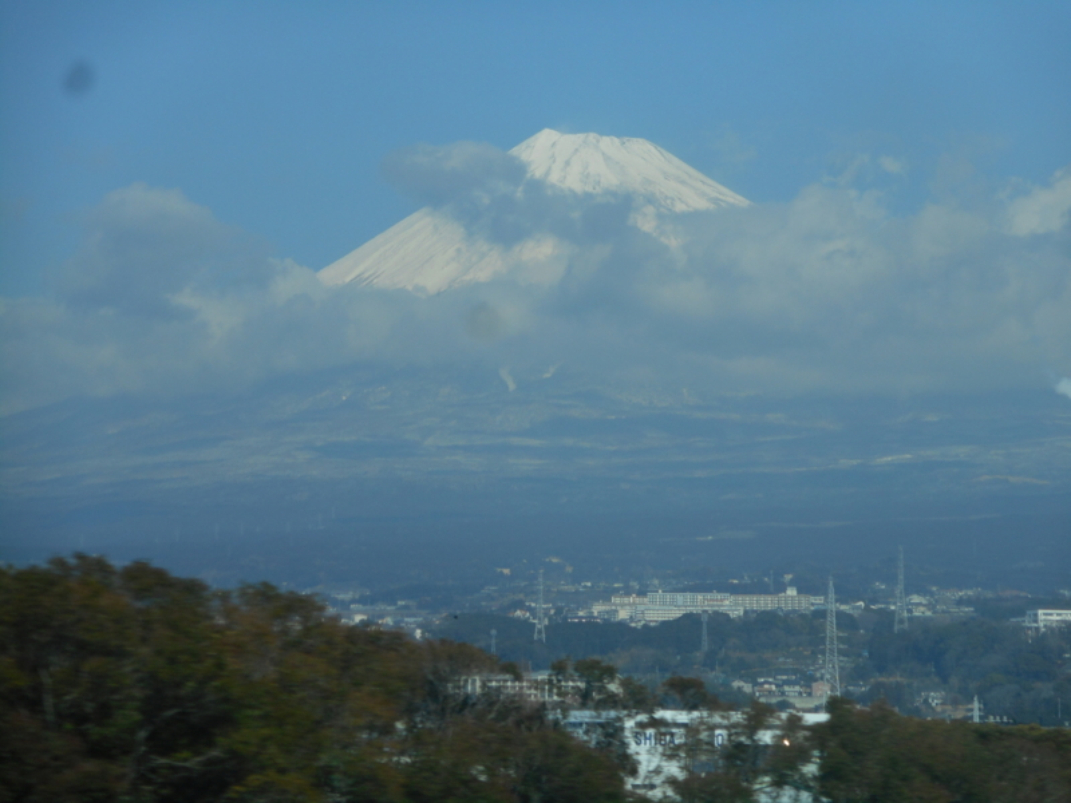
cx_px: 536
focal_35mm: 134
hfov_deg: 14.7
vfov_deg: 11.1
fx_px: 4146
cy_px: 402
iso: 80
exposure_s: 1/400
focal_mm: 23.9
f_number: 6.1
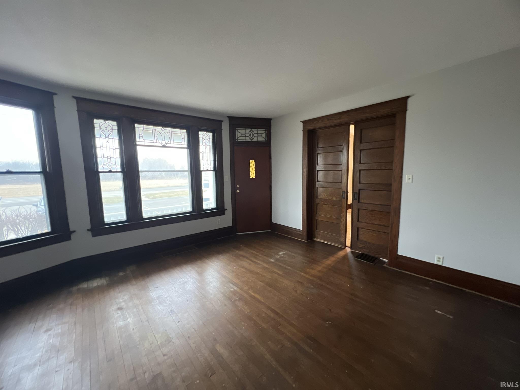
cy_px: 195
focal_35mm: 13
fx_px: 195
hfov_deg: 106.2
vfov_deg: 89.9
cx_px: 260
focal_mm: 1.57
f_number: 1.8
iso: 800
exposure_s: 1/60
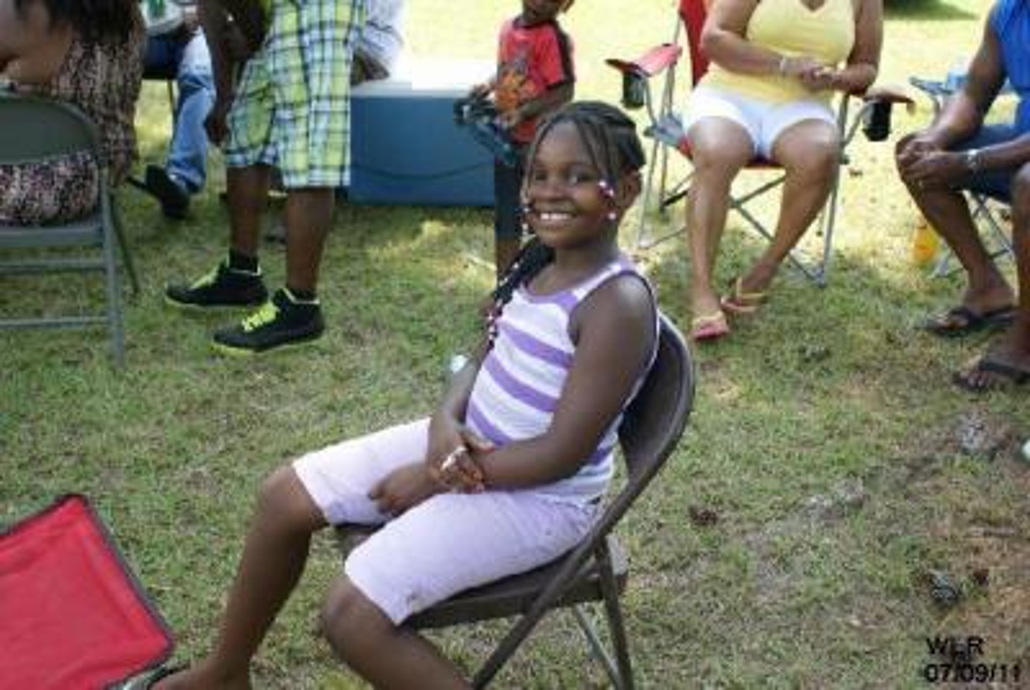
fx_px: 1032
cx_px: 515
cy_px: 345
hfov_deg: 53.1
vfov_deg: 37.0
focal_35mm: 36
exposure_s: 1/100
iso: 100
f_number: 4.5
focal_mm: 24
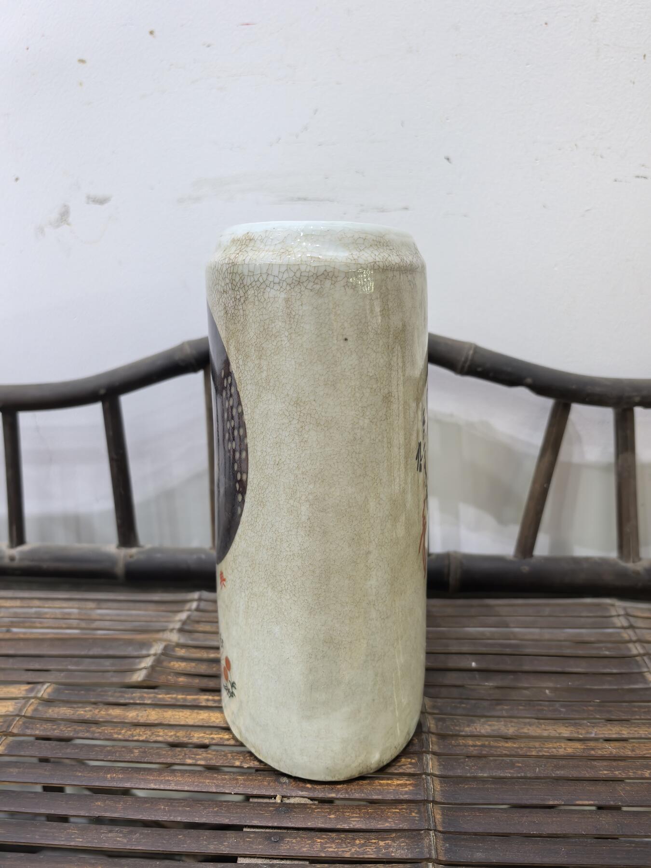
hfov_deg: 51.4
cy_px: 434
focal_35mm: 27
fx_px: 677
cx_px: 326
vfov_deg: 65.3
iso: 320
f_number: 2
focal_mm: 6.98
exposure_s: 1/50
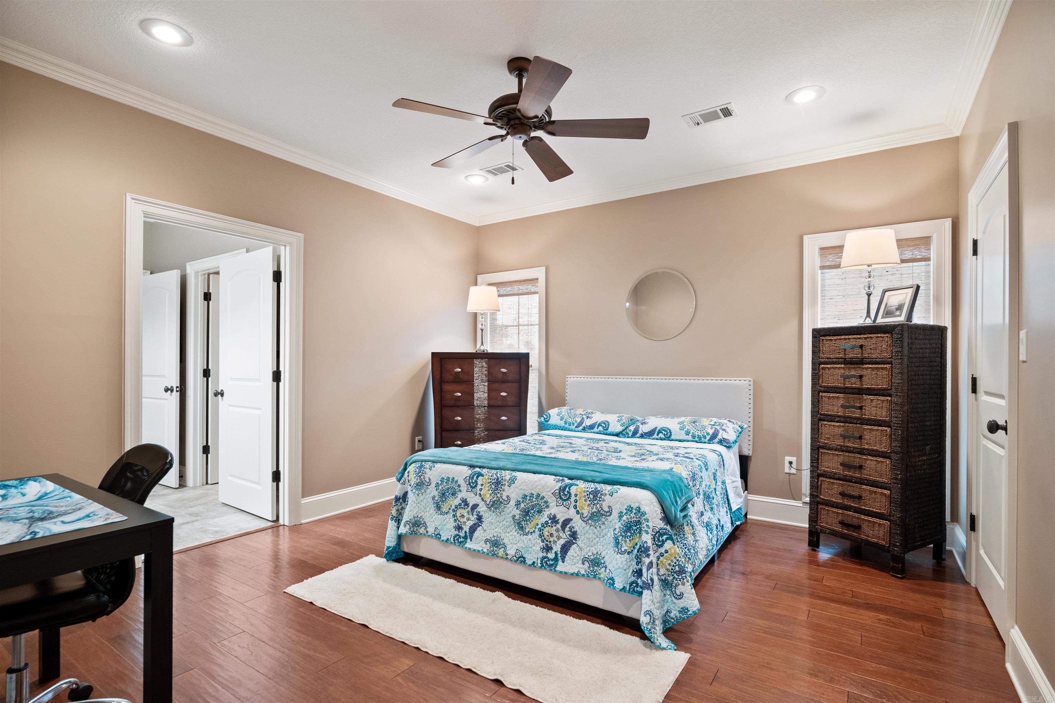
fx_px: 498
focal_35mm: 17
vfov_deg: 70.4
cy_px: 352
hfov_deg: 93.3
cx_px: 528
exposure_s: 1/8
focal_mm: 17
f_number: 5.6
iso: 2000
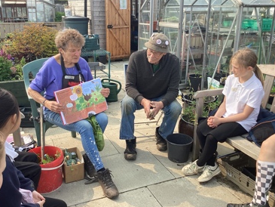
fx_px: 270
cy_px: 103
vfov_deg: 41.8
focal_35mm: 34
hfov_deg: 53.9
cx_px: 129
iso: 25
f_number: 2.4
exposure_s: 1/438
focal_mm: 3.3
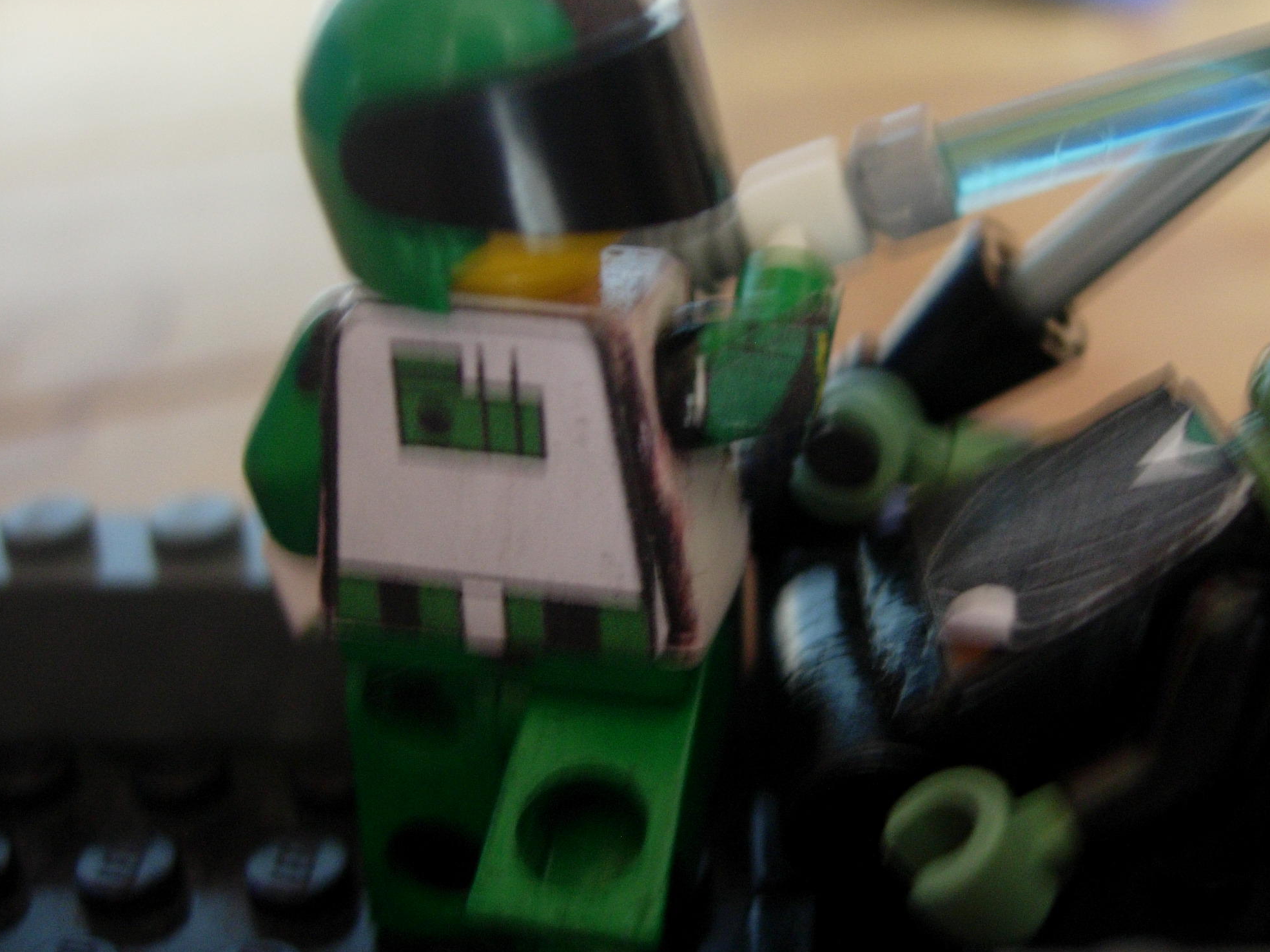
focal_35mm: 50
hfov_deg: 37.9
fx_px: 1834
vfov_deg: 29.1
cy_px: 498
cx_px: 821
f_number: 2.8
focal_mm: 7.8
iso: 129
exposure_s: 1/4
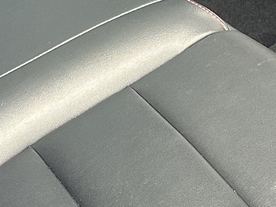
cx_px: 230
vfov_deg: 10.4
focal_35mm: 139
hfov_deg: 14.1
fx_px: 1108
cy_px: -74
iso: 250
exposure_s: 1/108
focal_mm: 6.86
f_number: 1.78
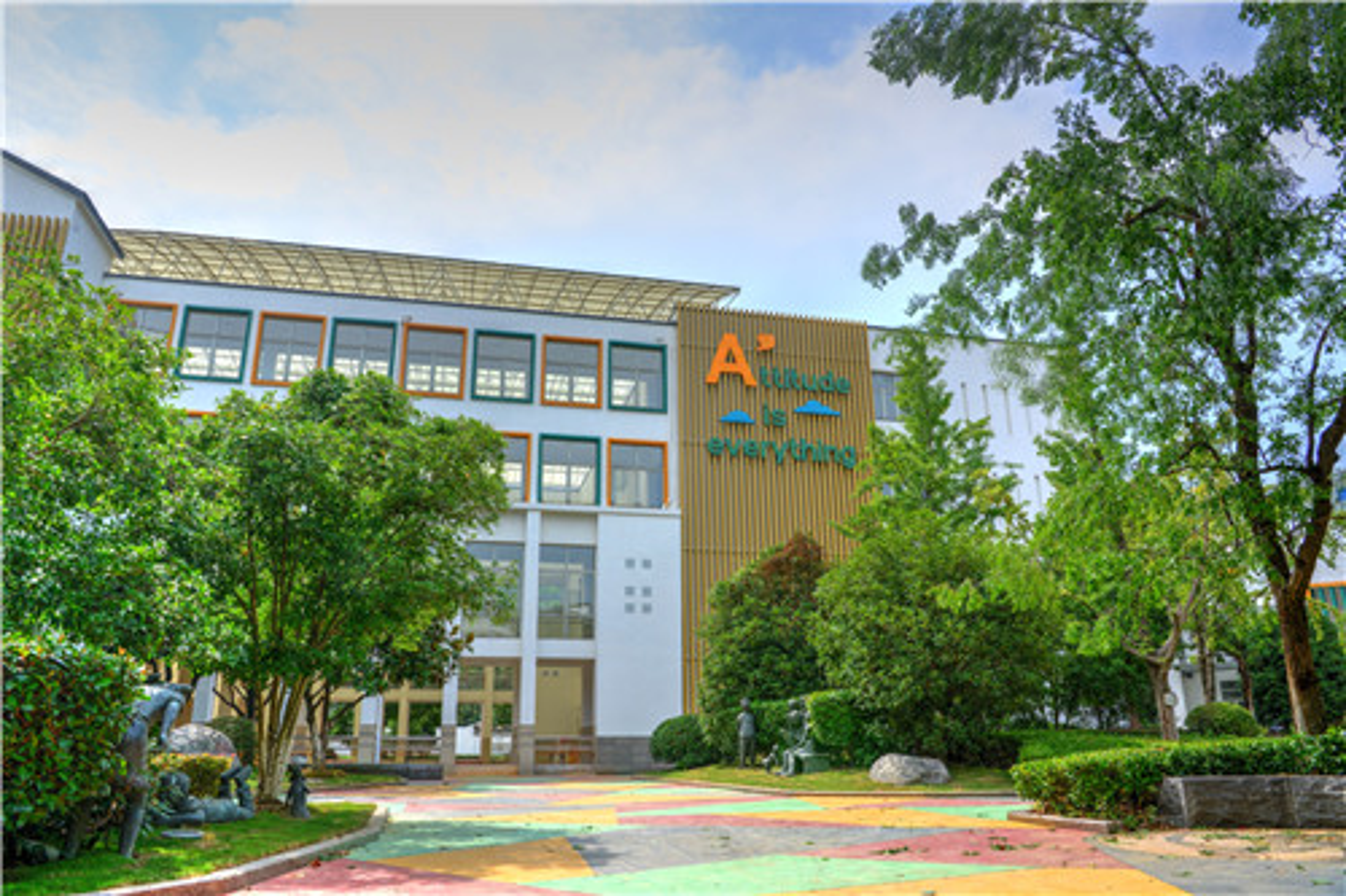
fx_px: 897
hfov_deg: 73.8
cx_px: 673
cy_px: 448
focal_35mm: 24
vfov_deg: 53.1
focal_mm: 24
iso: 100
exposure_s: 1/80
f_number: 14
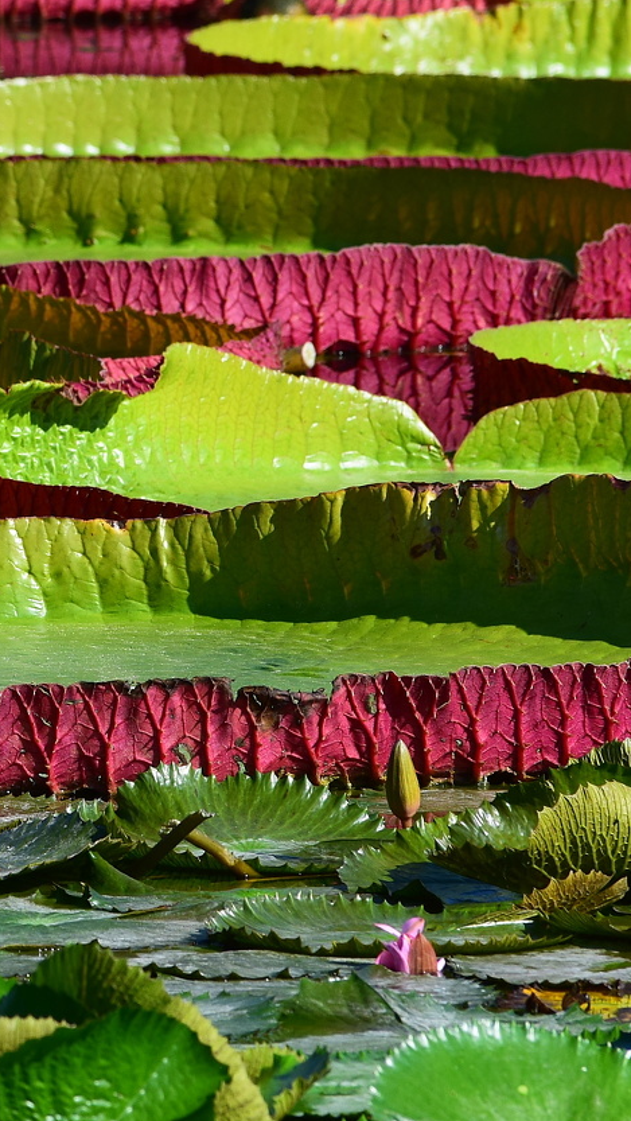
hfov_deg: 2.3
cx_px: -292
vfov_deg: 4.1
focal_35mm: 528
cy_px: 517
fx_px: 15694
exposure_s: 1/500
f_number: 11
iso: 400
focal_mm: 200
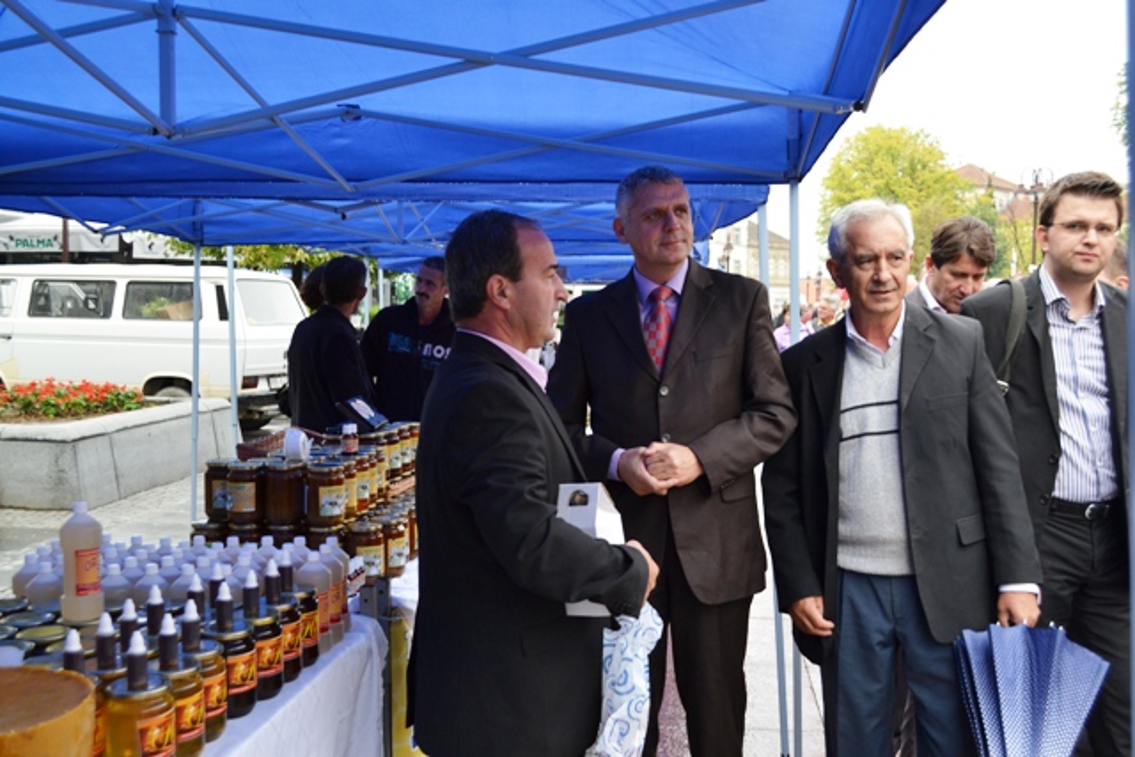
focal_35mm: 36
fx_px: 1135
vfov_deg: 36.9
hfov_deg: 53.1
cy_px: 378
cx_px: 568
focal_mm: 24
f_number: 5.6
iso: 280
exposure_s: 1/125
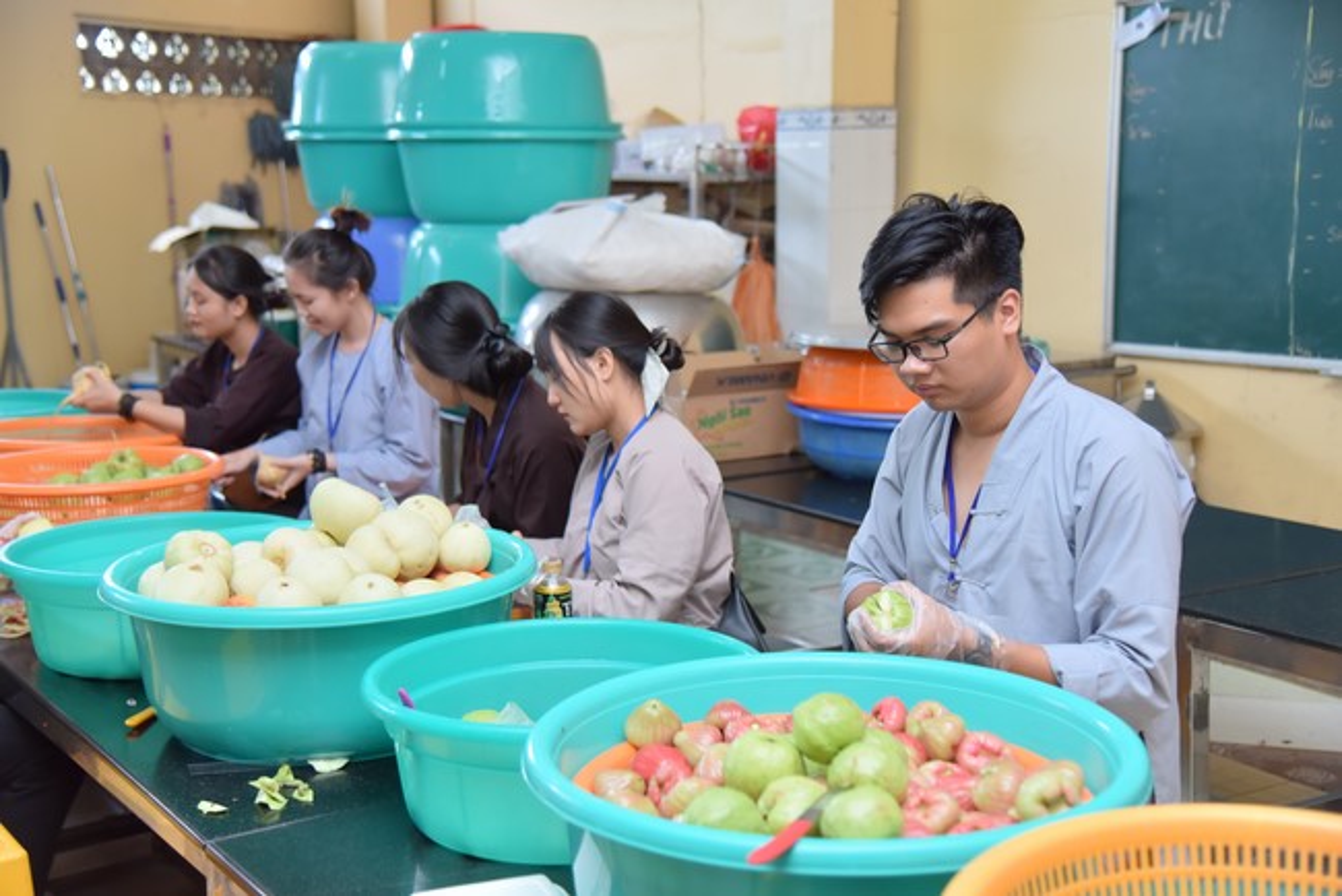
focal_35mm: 50
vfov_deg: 27.0
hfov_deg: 39.6
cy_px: 448
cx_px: 671
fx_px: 1865
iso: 800
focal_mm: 50
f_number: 4
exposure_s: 1/125
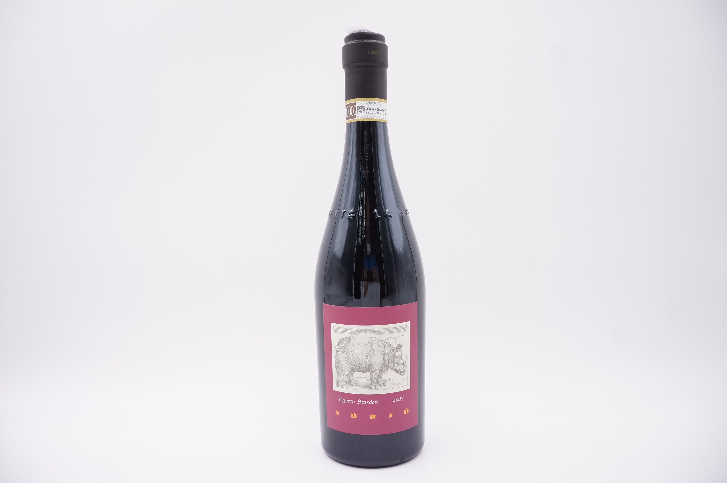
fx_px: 545
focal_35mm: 27
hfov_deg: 67.4
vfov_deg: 47.8
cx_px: 364
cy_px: 242
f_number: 5.6
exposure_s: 1/160
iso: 800
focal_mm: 18
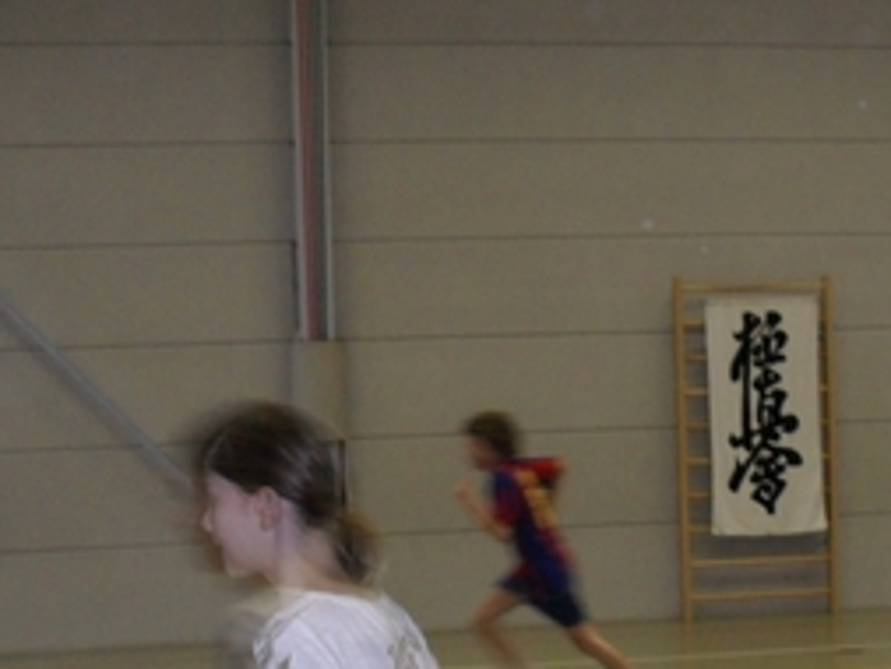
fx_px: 2137
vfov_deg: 17.5
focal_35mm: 83
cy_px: 599
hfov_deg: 23.1
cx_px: 764
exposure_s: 1/45
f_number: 3.2
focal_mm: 6.3
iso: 200
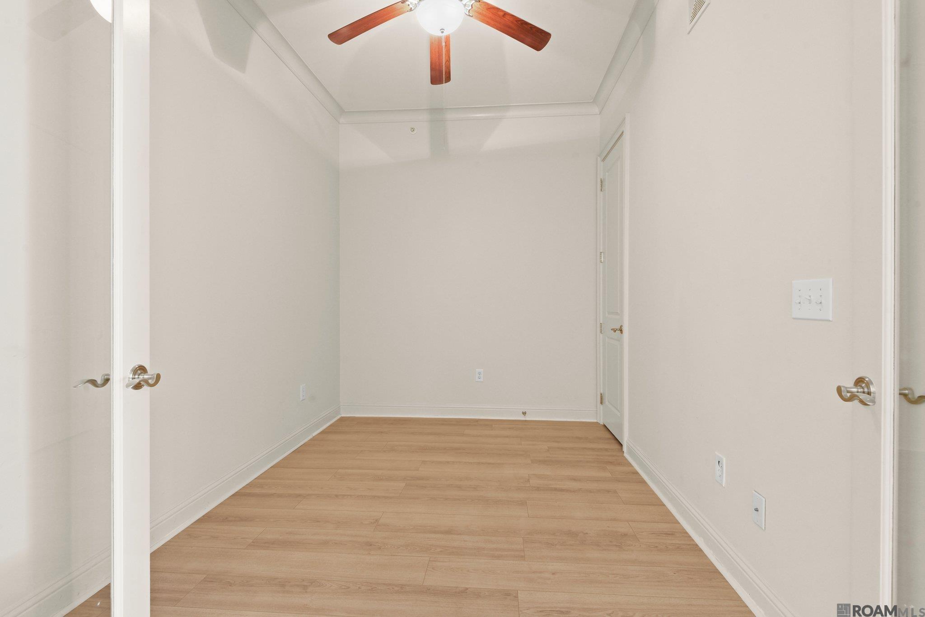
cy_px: 308
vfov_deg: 73.8
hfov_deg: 96.7
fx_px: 411
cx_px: 462
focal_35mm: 16
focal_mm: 16
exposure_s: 2
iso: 320
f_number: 10
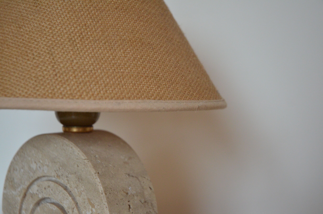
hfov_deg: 24.2
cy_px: 107
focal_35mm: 84
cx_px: 162
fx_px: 752
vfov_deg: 16.2
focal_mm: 56
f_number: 4.5
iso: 2000
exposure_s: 1/160
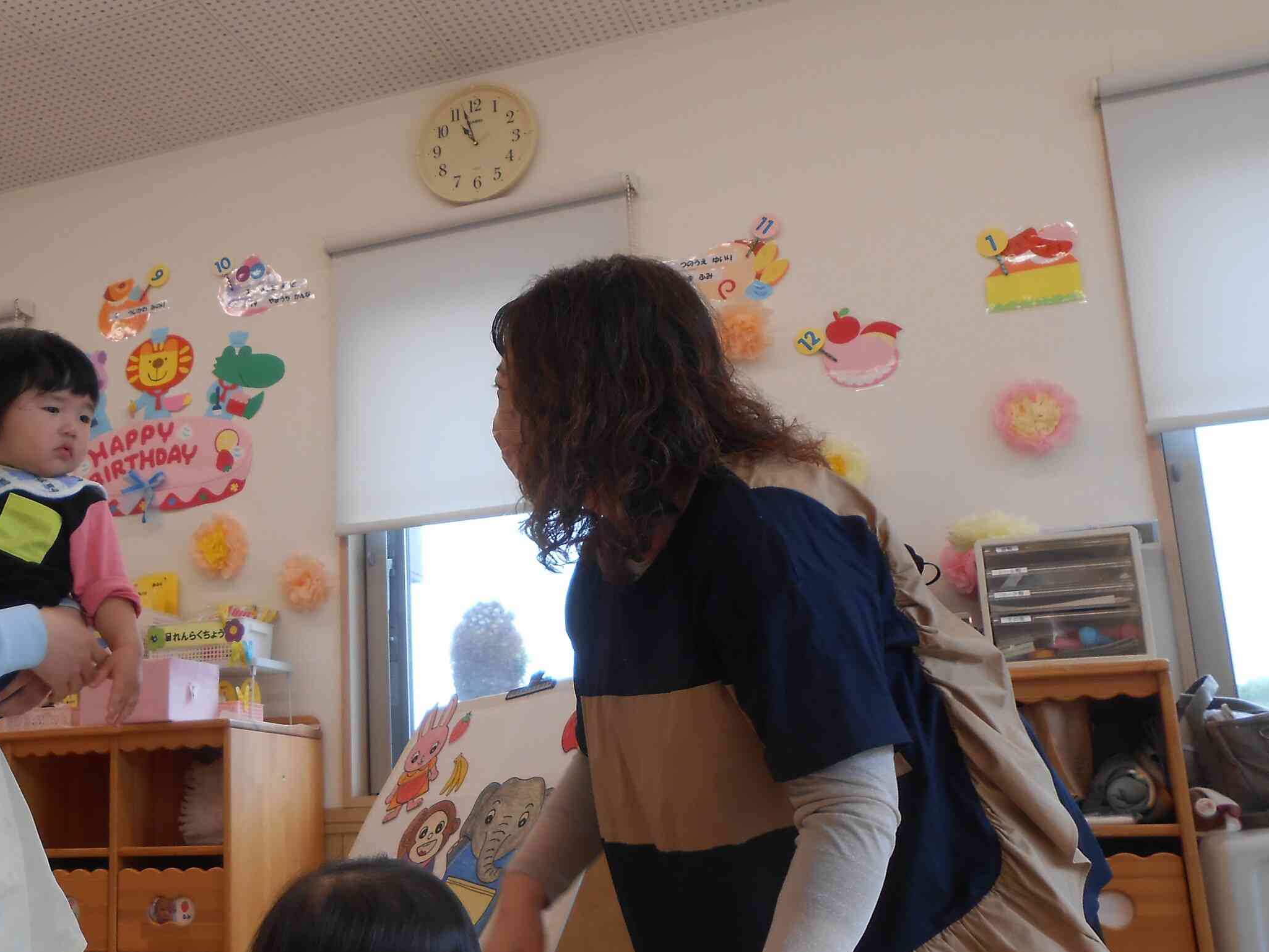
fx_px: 1393
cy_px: 508
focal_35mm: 38
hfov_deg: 47.5
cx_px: 347
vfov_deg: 37.7
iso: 80
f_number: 3.5
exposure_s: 1/80
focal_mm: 4.6
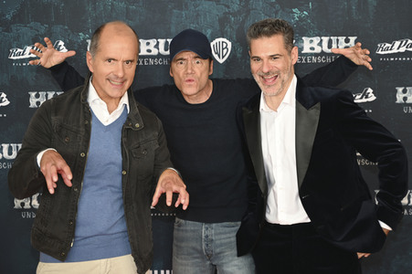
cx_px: 206
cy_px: 137
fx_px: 858
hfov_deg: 27.0
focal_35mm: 75
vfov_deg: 18.2
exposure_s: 1/125
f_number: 2.8
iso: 400
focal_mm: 75
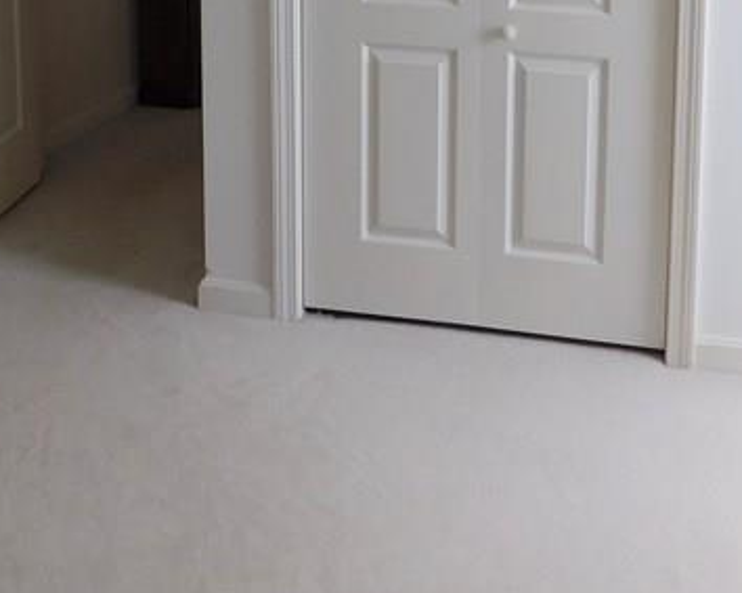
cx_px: 402
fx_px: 1427
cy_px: -88
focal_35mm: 65
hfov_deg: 29.1
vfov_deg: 22.0
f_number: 3
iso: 125
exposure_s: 1/50
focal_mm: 4
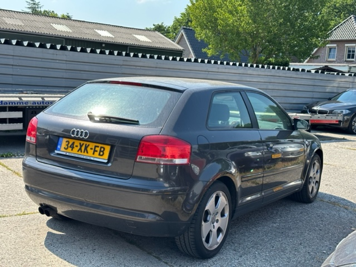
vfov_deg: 30.3
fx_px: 494
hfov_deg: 39.7
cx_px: 178
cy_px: 134
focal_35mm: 48
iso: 64
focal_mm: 6.86
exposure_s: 1/1565
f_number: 1.78
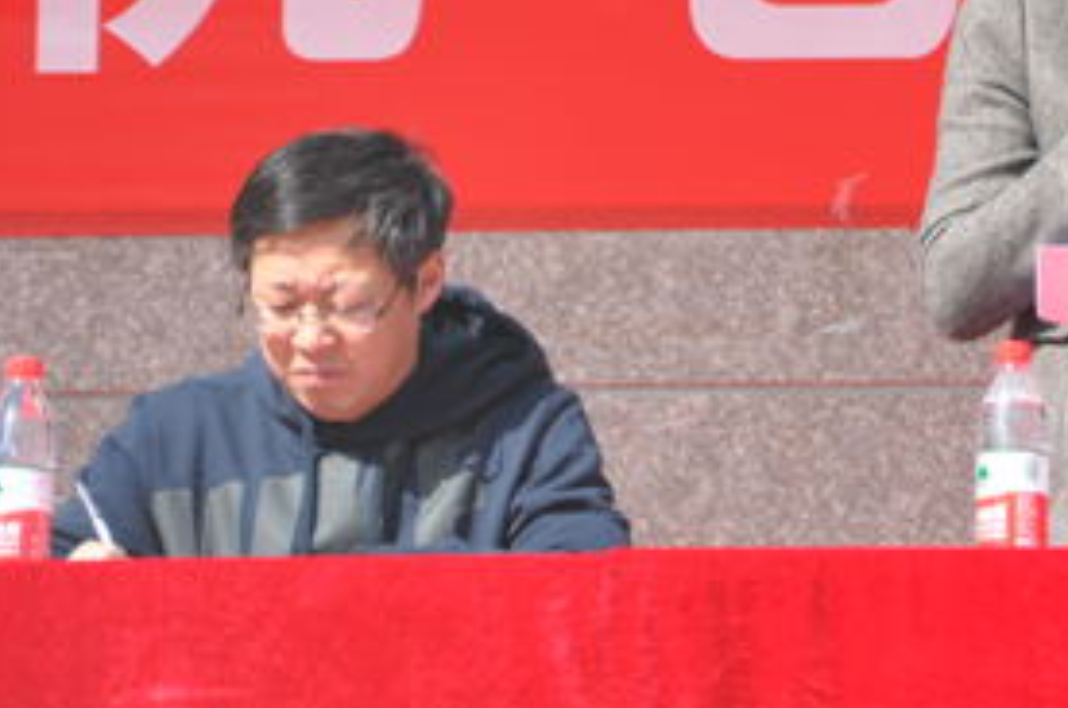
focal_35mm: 365
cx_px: 1091
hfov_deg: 5.6
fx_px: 10814
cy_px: -52
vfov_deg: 3.7
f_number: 9.5
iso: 250
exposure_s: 1/350
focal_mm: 105
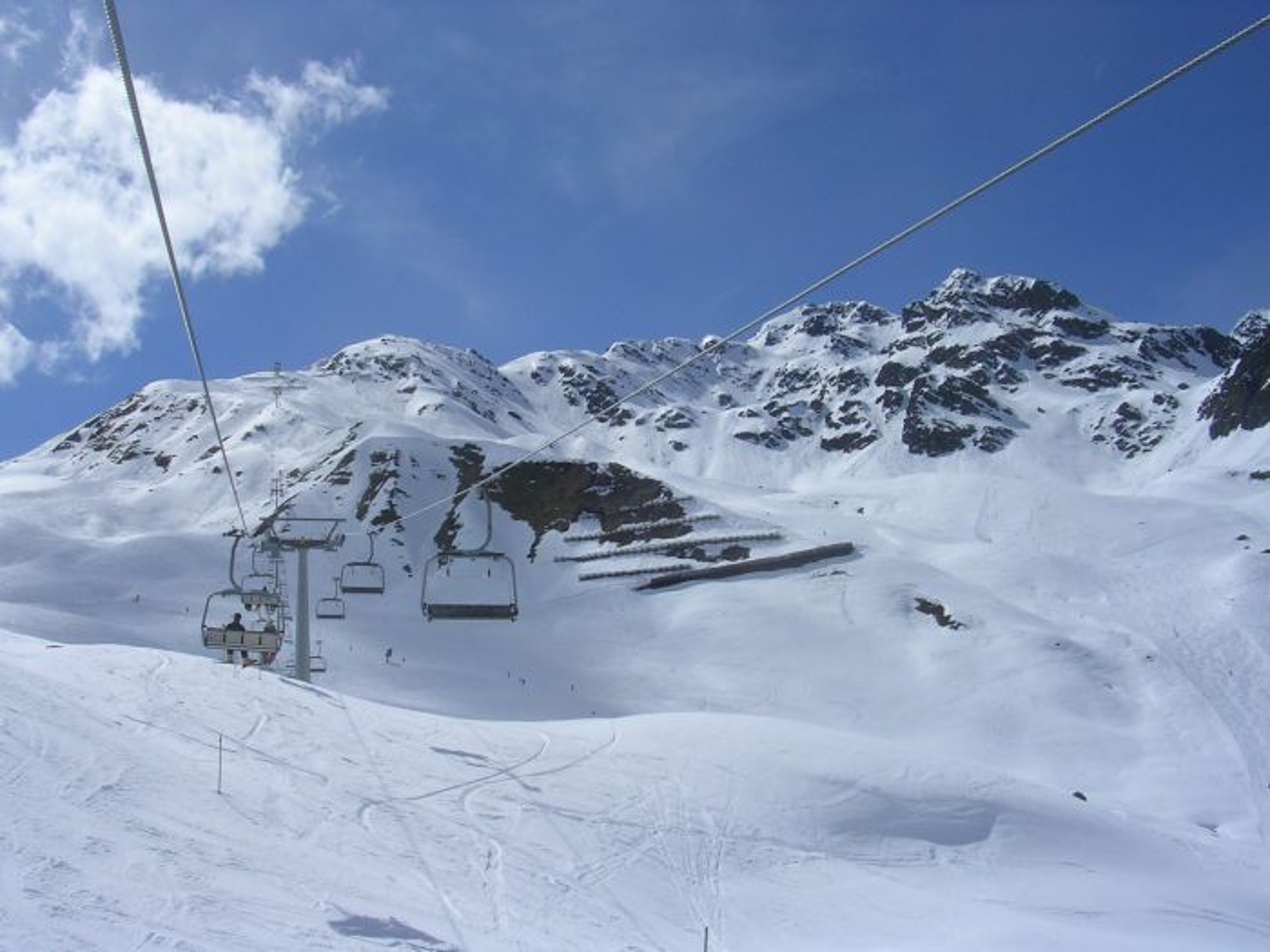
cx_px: 635
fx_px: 1394
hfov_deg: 49.0
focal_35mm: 38
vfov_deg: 37.7
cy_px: 476
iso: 50
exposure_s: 1/1152
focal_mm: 5.8
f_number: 5.6
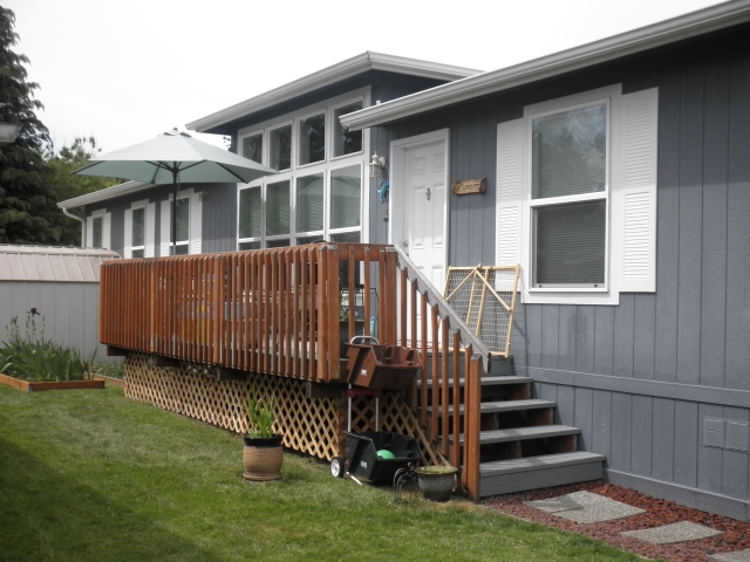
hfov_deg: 42.9
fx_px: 953
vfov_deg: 32.9
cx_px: 375
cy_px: 281
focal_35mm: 44
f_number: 9.6
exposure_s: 1/80
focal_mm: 7.9
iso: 64
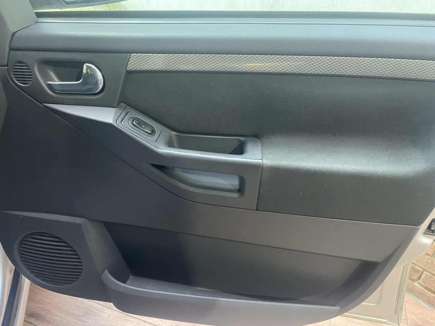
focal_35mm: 26
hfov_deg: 67.3
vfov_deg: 53.1
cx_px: 218
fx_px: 327
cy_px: 163
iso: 500
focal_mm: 4.2
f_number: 1.6
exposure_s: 1/33
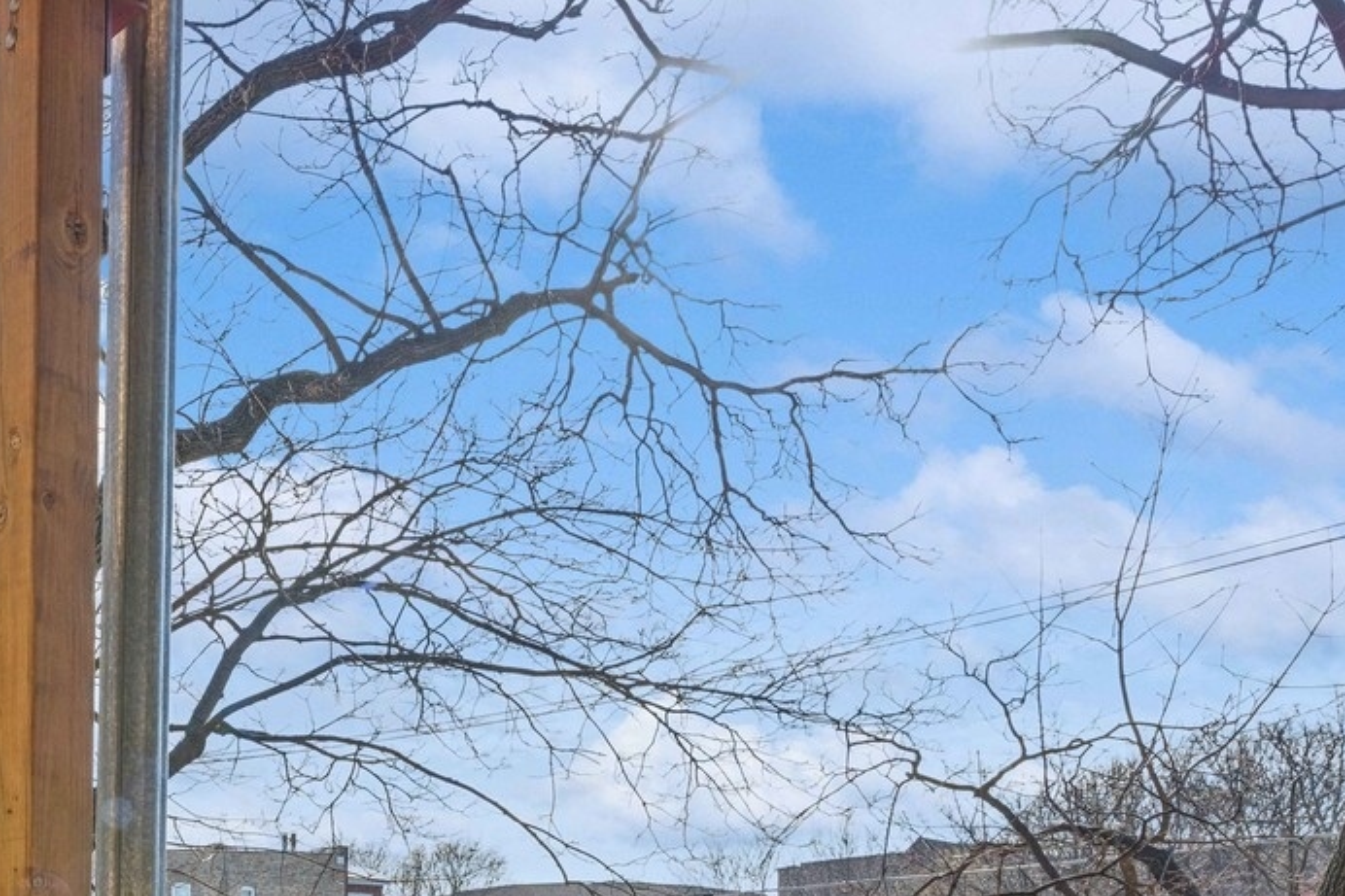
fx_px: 1382
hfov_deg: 43.4
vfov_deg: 31.1
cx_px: -39
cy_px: 1034
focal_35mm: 37
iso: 320
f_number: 8
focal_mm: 16
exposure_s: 1/500
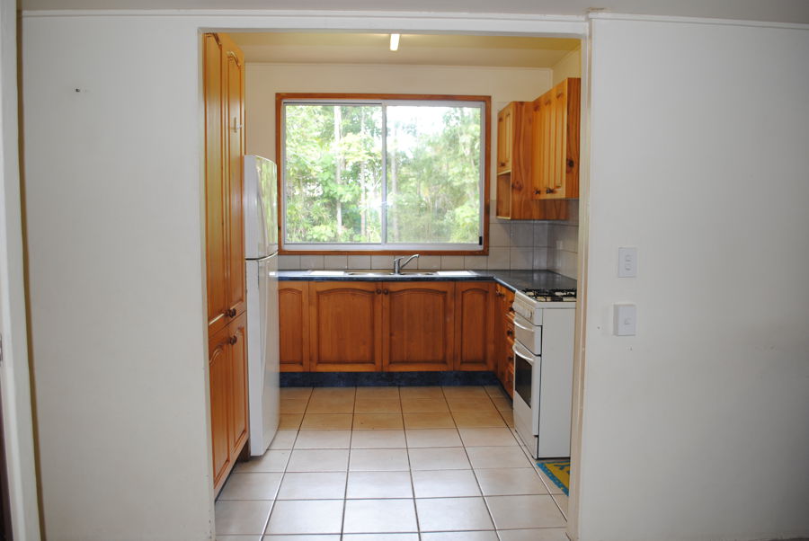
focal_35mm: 27
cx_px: 404
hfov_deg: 67.3
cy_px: 270
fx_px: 607
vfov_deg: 48.0
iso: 200
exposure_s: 1/60
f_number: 3.5
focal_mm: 18
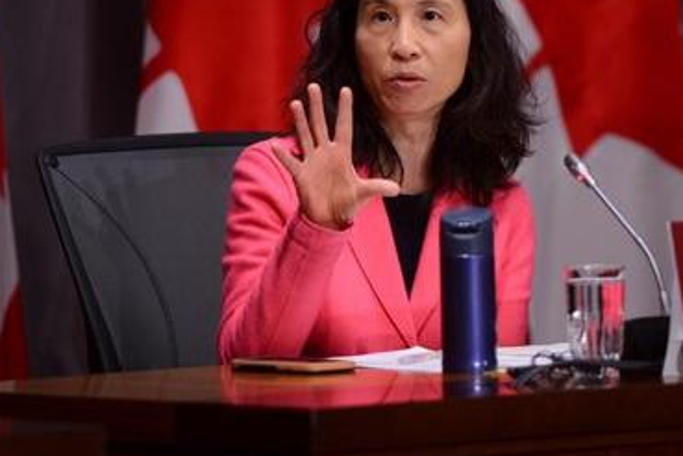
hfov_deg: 5.9
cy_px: 108
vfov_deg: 4.0
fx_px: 6583
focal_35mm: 347
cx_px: 428
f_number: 2.8
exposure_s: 1/500
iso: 1600
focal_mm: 200
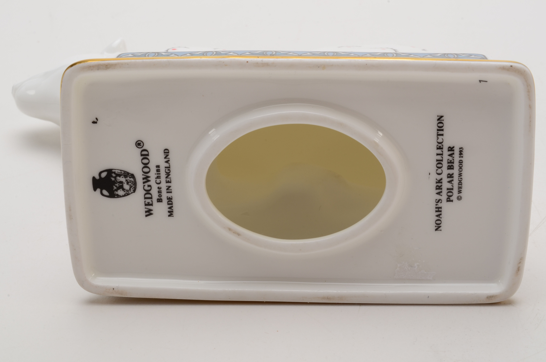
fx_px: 1135
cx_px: 273
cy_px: 181
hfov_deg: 27.0
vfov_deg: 18.1
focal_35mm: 75
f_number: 29
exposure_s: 1/160
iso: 100
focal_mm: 50
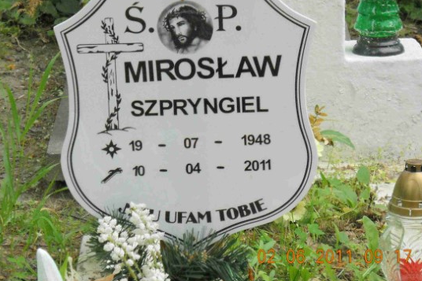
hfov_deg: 11.4
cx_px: 181
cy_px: 107
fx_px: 2109
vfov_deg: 7.6
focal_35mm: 180
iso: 455
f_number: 6.7
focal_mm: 24.03
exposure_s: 1/250
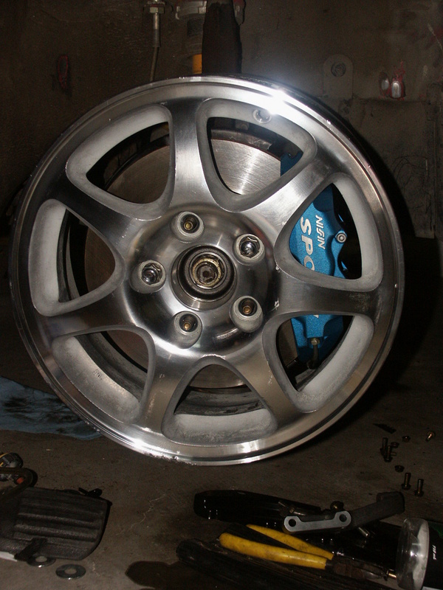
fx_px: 1160
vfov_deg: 28.6
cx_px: 222
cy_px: 295
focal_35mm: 68
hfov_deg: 21.6
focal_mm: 16.91
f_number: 3.5
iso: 200
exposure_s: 1/60
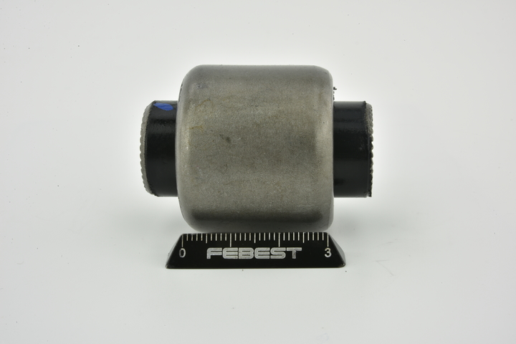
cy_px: 172
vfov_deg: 22.6
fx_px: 860
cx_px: 258
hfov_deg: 33.4
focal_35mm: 60
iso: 64
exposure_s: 1/2.5
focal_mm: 60
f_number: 36
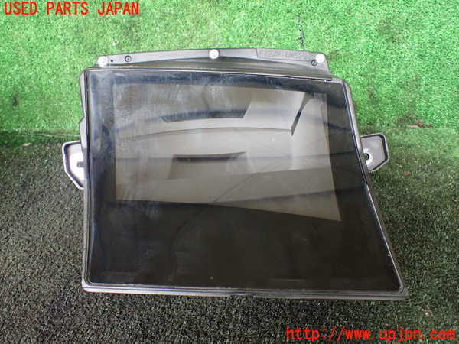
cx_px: 230
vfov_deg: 46.8
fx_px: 398
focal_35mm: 30
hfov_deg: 60.0
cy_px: 172
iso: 800
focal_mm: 5.4
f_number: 2.3
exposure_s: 1/80
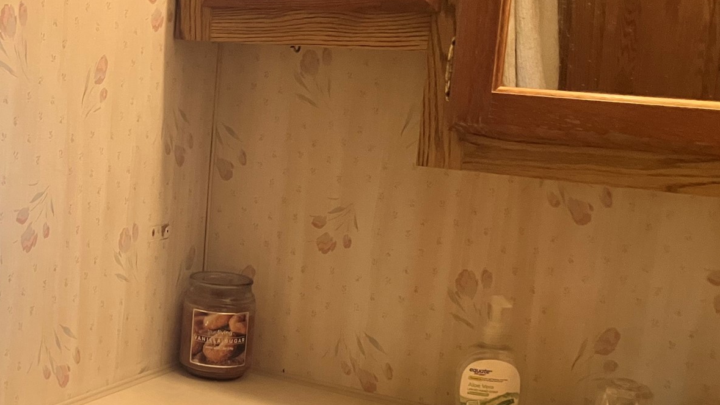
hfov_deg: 37.8
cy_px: 249
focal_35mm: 53
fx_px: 1012
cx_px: 145
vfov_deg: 22.6
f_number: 1.8
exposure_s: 1/30
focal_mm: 3.99
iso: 500
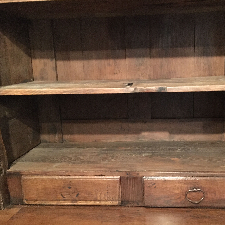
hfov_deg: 46.8
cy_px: 110
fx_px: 257
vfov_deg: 47.2
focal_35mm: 35
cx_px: 142
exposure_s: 1/17
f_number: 2.2
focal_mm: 4.15
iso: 640
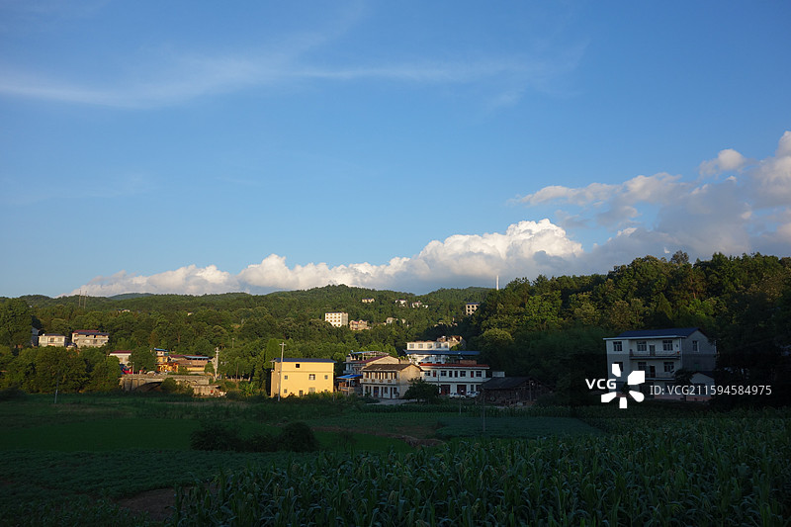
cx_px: 396
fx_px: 615
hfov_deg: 65.5
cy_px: 264
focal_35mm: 28
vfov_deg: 46.4
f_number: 5.6
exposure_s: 1/250
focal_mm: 10.4
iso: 125
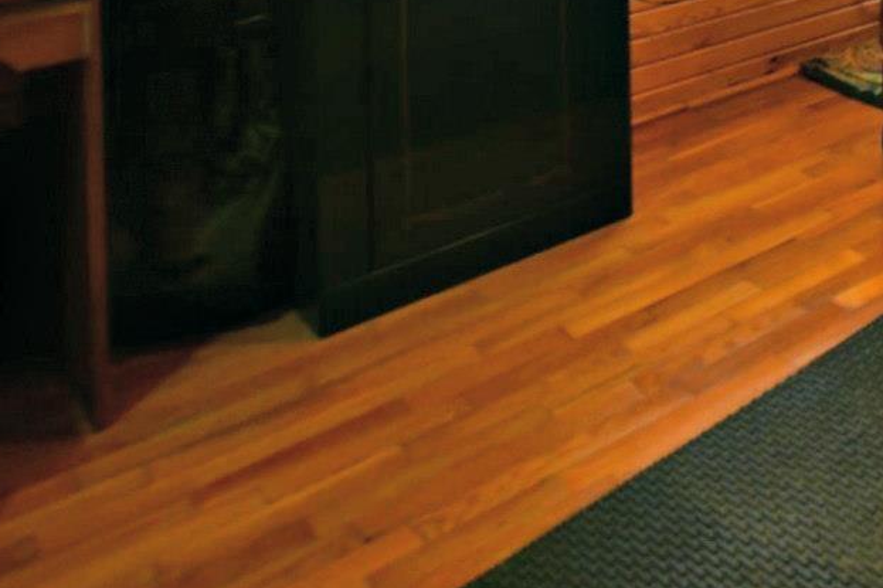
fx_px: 1103
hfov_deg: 32.7
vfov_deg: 22.9
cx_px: 1147
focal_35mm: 45
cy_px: -344
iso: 2500
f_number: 4.5
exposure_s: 1/80
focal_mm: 14
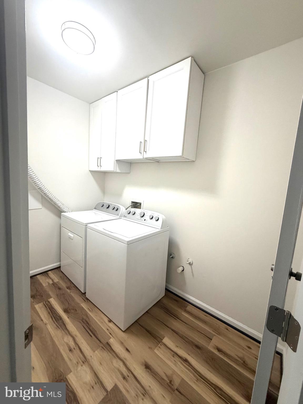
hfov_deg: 85.7
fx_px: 163
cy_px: 202
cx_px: 152
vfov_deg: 102.1
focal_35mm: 14
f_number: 2.2
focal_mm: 2.22
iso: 320
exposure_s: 1/120
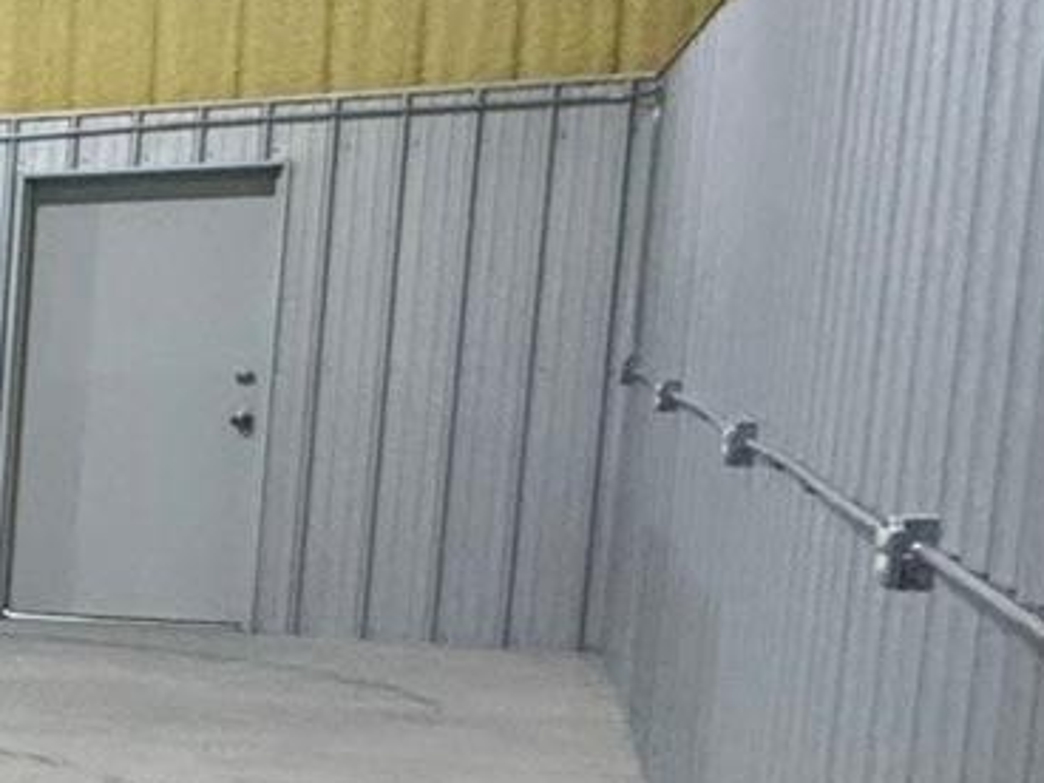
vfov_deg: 18.7
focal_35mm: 78
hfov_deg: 12.9
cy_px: 616
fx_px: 2352
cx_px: -1821
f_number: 2.2
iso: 250
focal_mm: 2.22
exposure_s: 1/120
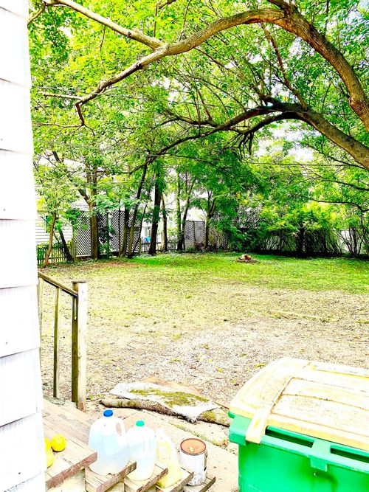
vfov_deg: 67.3
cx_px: 184
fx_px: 370
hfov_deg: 53.0
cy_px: 246
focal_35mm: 26
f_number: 1.8
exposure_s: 1/89
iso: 125
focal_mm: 4.25
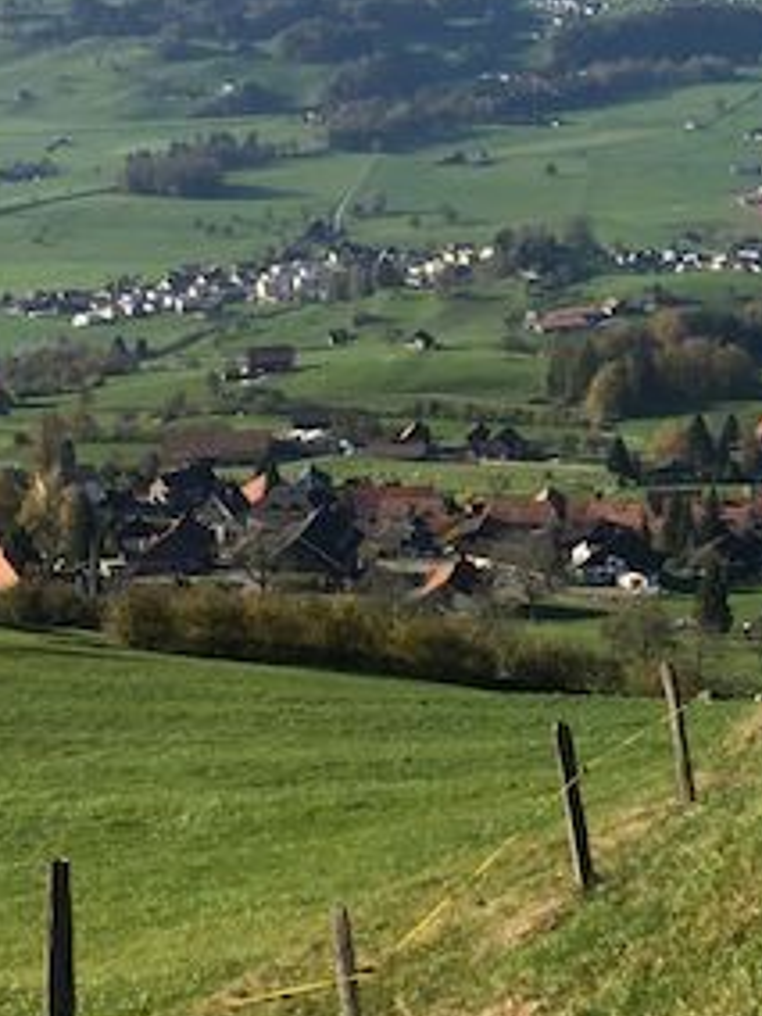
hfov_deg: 13.9
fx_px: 2994
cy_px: 154
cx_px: 1002
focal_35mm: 102
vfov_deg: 19.0
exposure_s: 1/1350
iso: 25
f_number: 2.2
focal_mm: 4.15
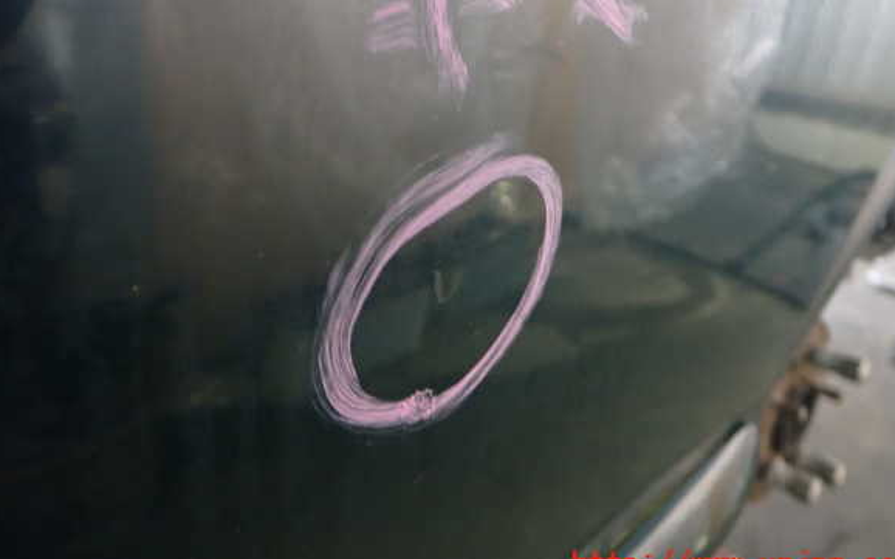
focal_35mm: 33
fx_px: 805
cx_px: 457
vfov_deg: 38.2
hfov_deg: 58.1
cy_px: 237
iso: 800
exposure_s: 1/20
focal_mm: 5.4
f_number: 2.3
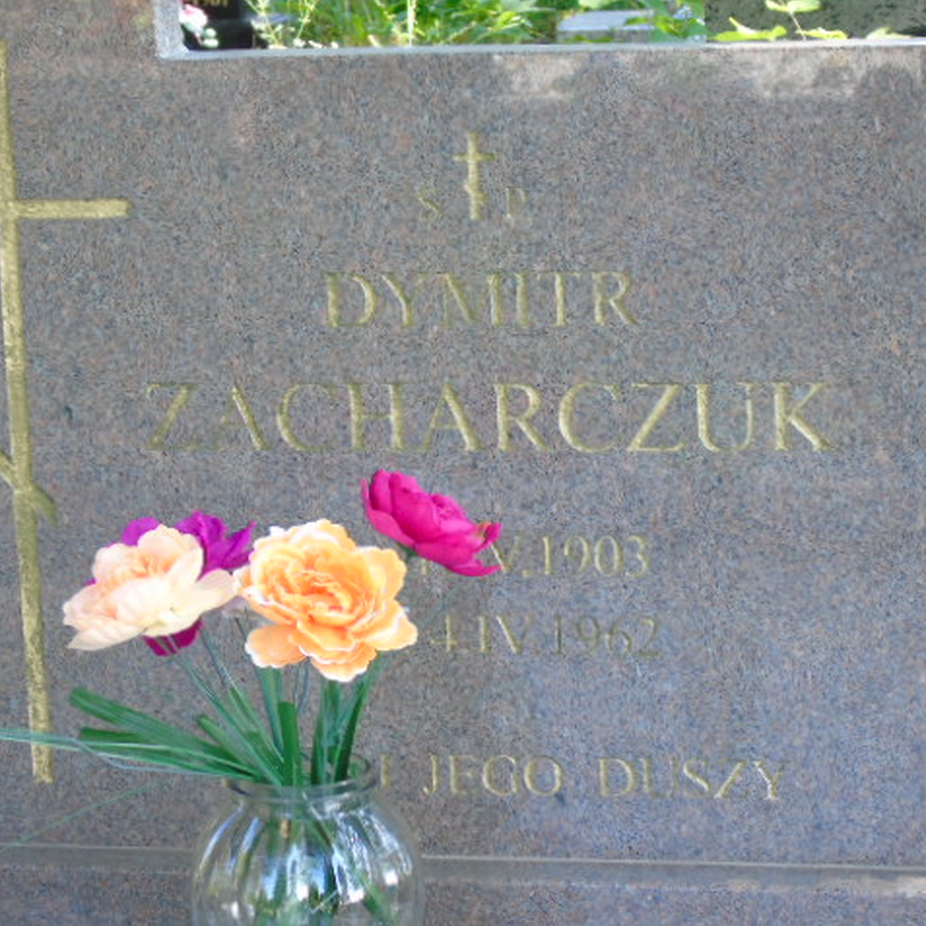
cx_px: 437
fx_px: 3874
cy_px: 462
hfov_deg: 13.6
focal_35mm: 128
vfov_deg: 13.6
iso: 320
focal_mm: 19
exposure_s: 1/60
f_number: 4.4
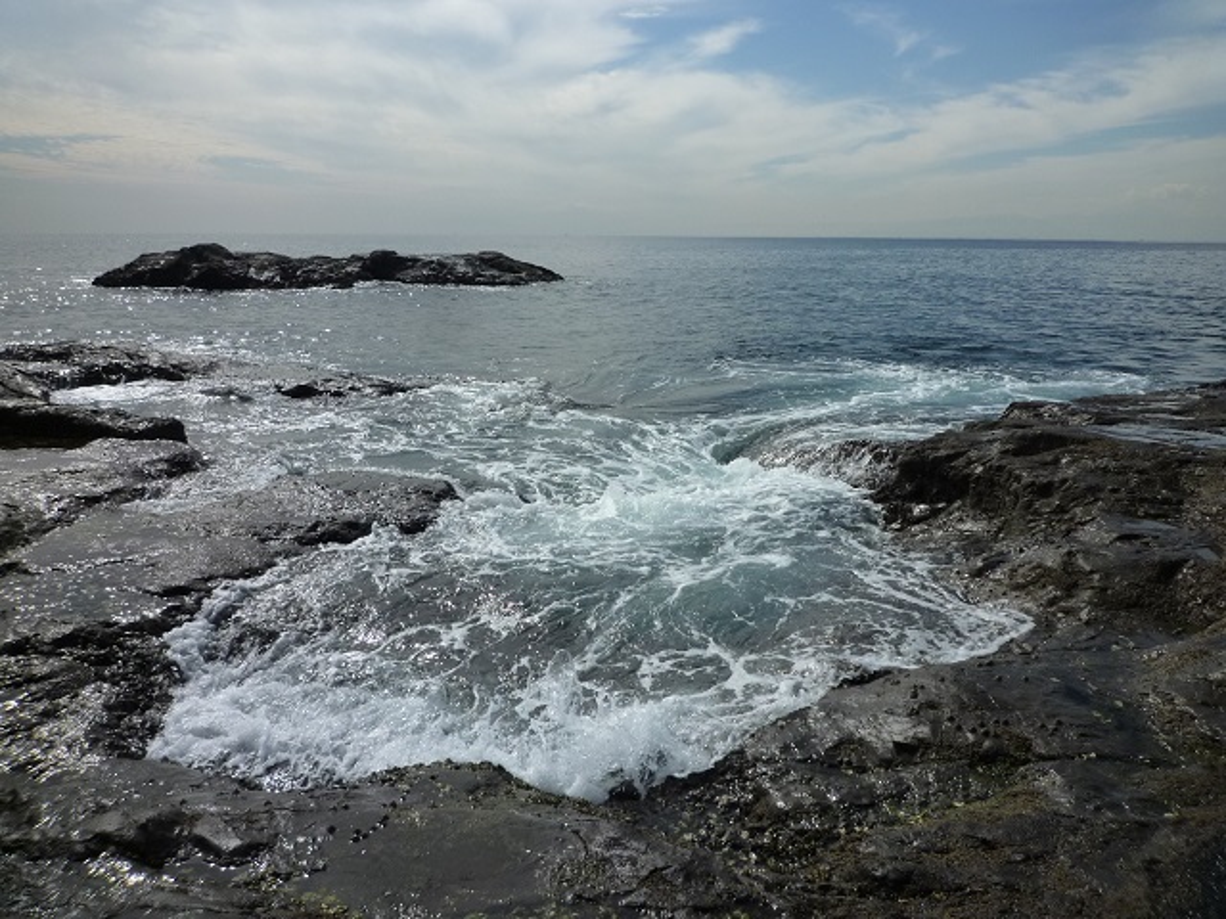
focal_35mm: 25
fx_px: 885
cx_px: 613
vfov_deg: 54.9
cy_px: 460
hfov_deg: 69.4
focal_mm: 4.4
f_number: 4.5
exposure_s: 1/800
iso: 125
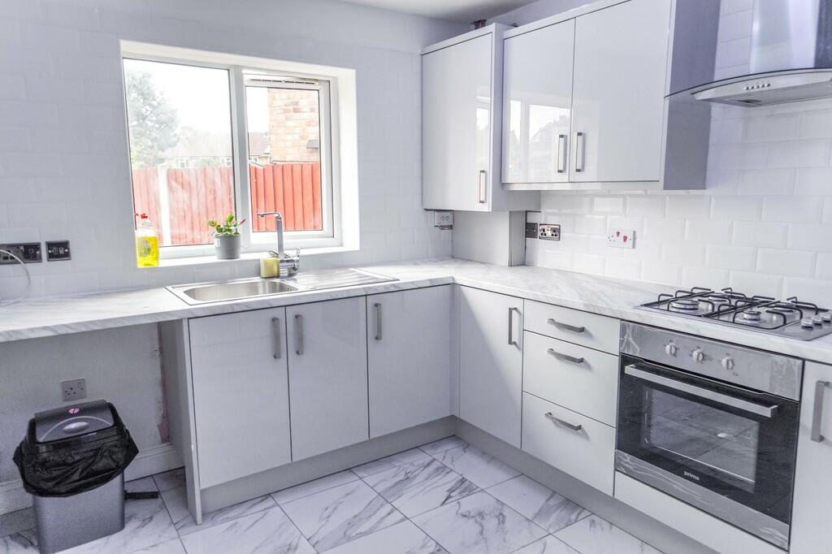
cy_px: 277
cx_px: 416
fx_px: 554
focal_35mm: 24
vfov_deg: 53.1
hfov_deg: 73.8
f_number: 5
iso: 400
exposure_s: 1/100
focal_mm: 16
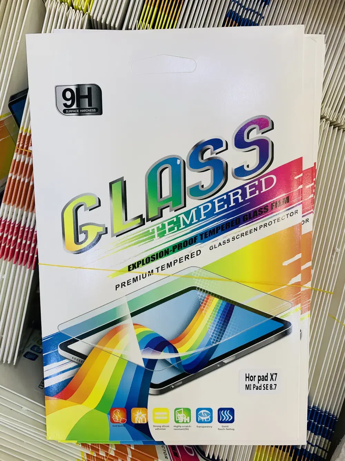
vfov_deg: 67.3
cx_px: 172
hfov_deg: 53.1
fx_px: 345
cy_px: 230
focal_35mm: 26
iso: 40
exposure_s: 1/122
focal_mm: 4.25
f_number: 1.8
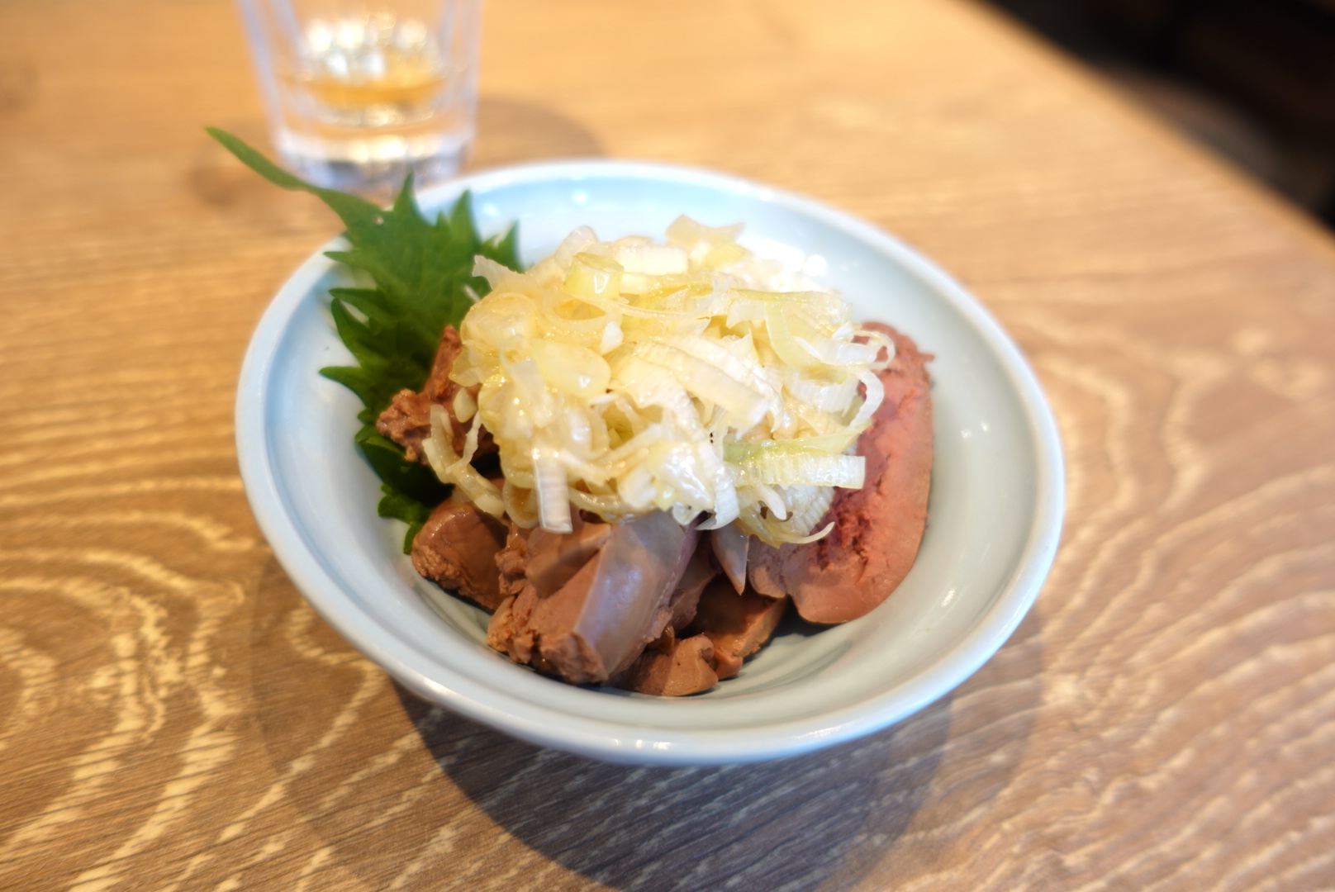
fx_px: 891
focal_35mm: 24
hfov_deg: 73.7
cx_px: 668
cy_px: 446
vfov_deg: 53.2
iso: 80
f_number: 1.8
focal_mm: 8.8
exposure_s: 1/60
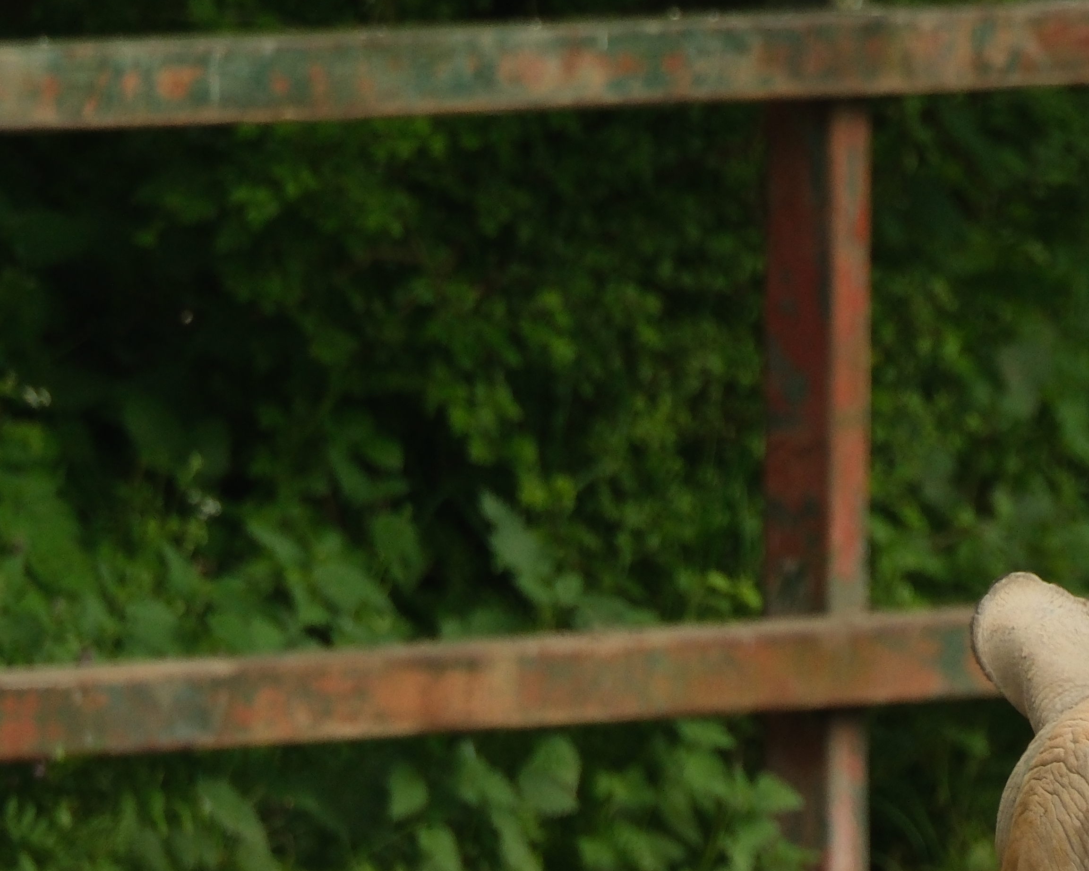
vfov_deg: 1.1
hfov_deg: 1.3
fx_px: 46444
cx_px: 1644
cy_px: 931
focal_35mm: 1441
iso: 1000
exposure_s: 1/900
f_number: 6.4
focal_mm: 305.2
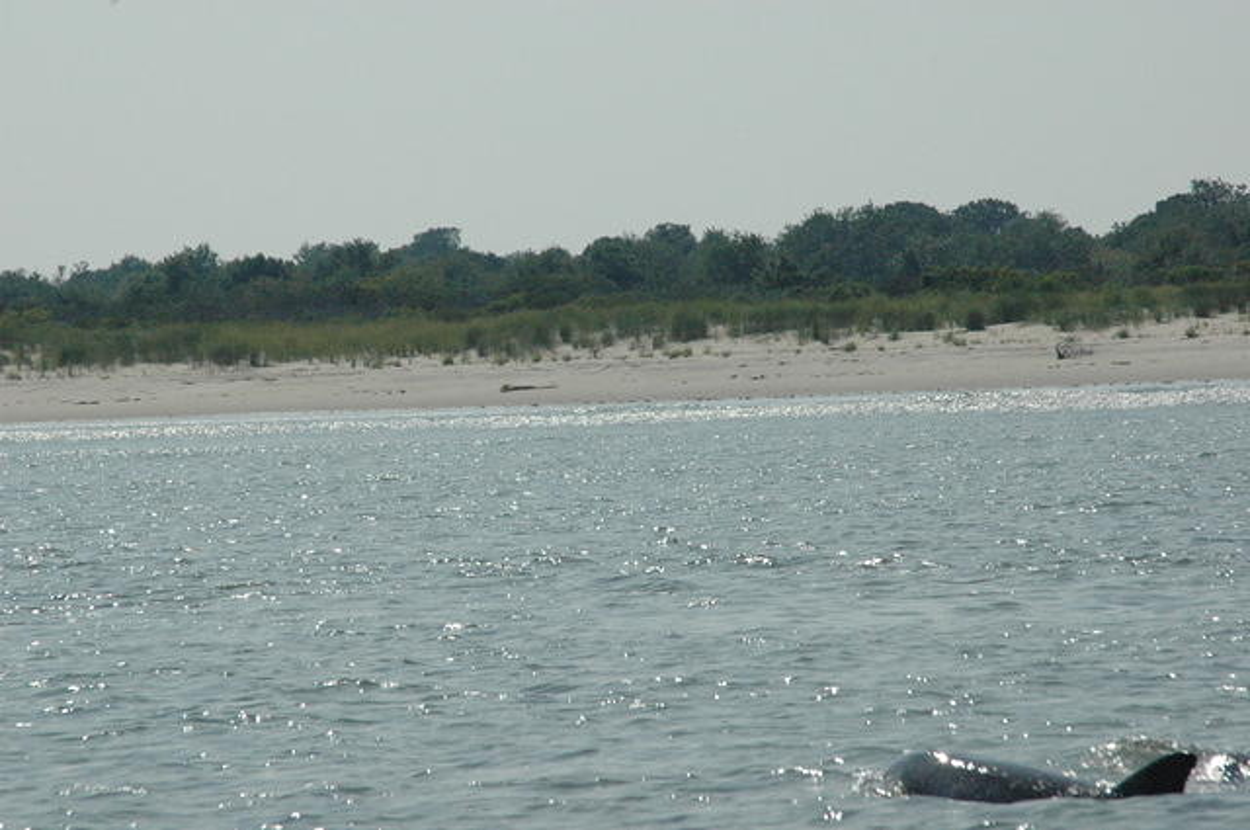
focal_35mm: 255
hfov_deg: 8.1
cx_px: 625
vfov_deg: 5.4
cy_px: 415
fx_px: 8843
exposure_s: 1/3200
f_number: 14
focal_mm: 170
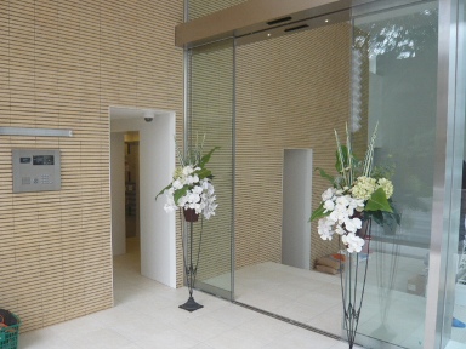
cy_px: 174
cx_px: 233
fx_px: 377
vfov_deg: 49.7
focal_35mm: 28
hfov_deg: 63.4
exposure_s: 1/80
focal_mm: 4.6
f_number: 2.8
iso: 100
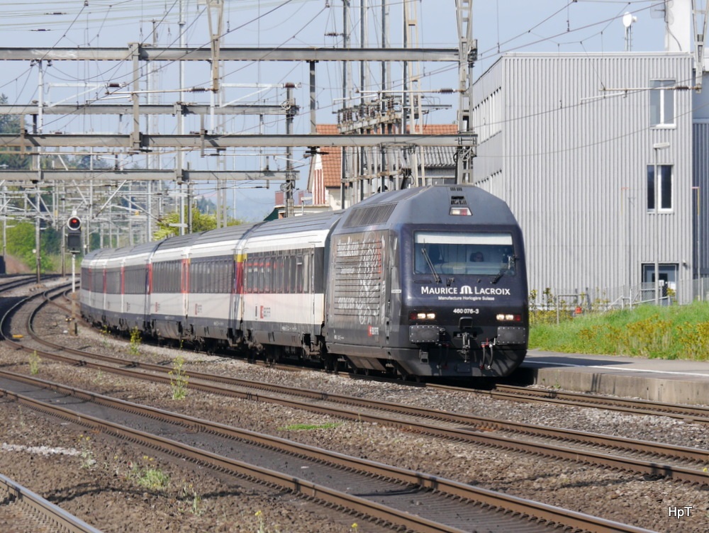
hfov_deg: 9.9
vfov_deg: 7.4
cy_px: 266
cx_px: 354
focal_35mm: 200
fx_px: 4100
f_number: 5
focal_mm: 100
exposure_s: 1/640
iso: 160
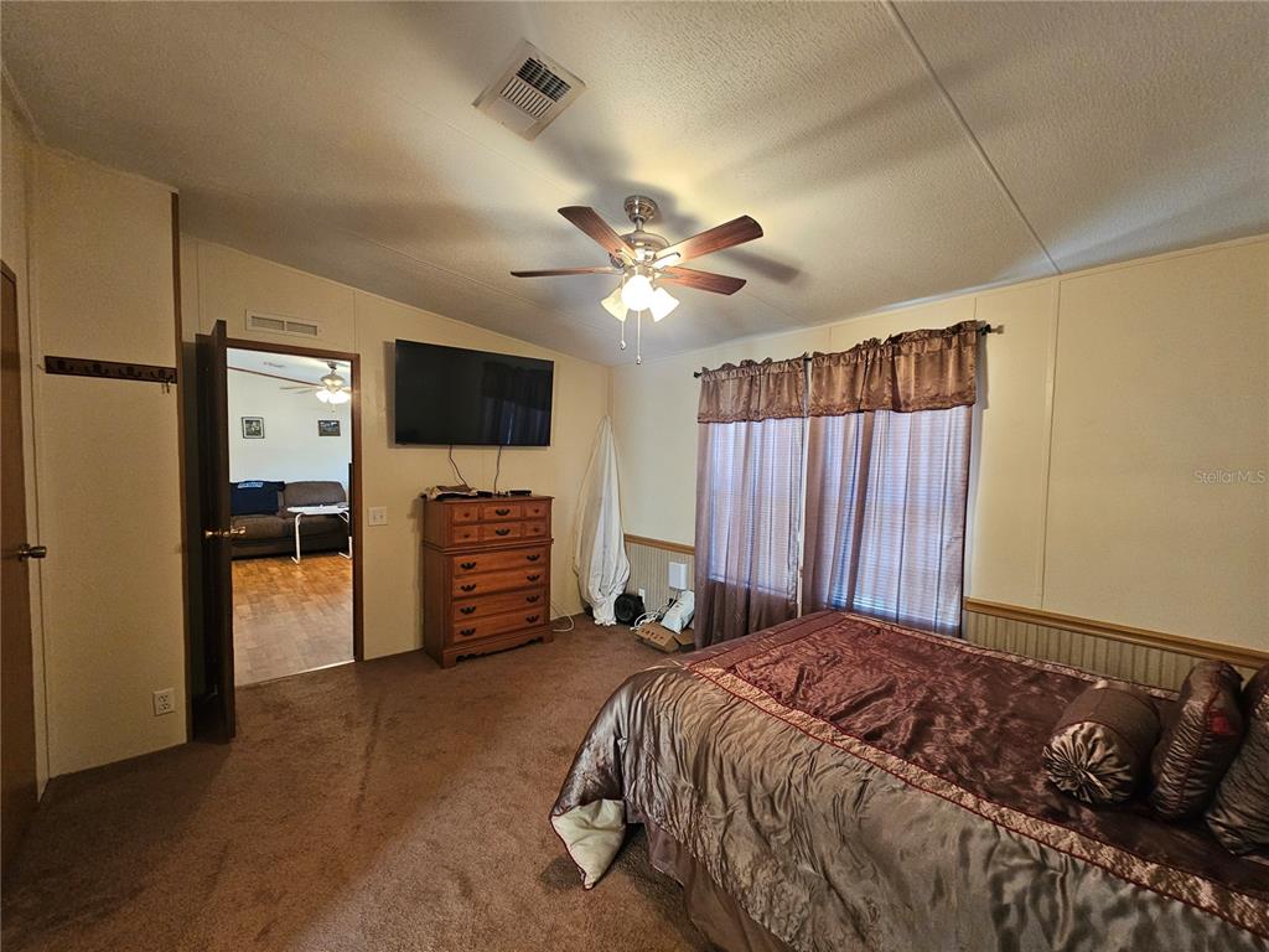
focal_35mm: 13
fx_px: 477
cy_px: 476
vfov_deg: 89.9
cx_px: 634
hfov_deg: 106.2
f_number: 2.2
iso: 320
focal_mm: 2.2
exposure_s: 1/30
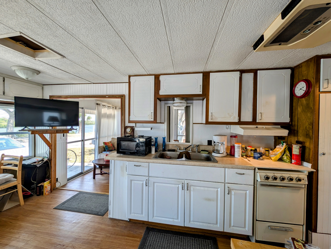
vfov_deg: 94.6
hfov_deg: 110.5
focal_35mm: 12
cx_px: 166
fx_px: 115
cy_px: 124
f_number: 1.95
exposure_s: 1/194
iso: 56
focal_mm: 2.23
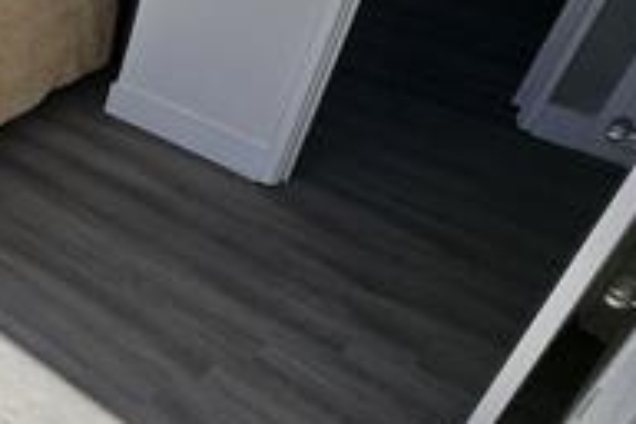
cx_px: -384
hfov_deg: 26.3
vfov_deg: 28.3
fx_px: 795
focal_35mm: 45
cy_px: 17
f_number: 2.2
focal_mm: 1.7
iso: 32
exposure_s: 1/353
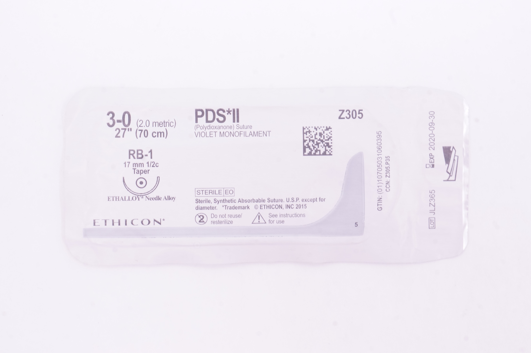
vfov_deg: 24.3
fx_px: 818
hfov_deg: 36.0
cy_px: 176
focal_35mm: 56
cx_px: 266
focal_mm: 37
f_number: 16
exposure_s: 1/13
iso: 800
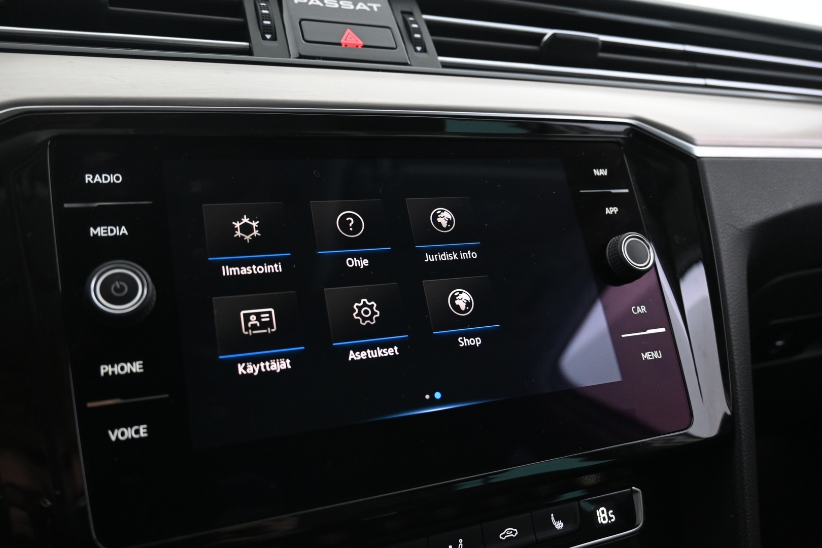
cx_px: 411
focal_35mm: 28
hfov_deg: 64.6
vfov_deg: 45.7
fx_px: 651
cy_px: 274
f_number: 3.8
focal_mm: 19
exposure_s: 1/30
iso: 1800
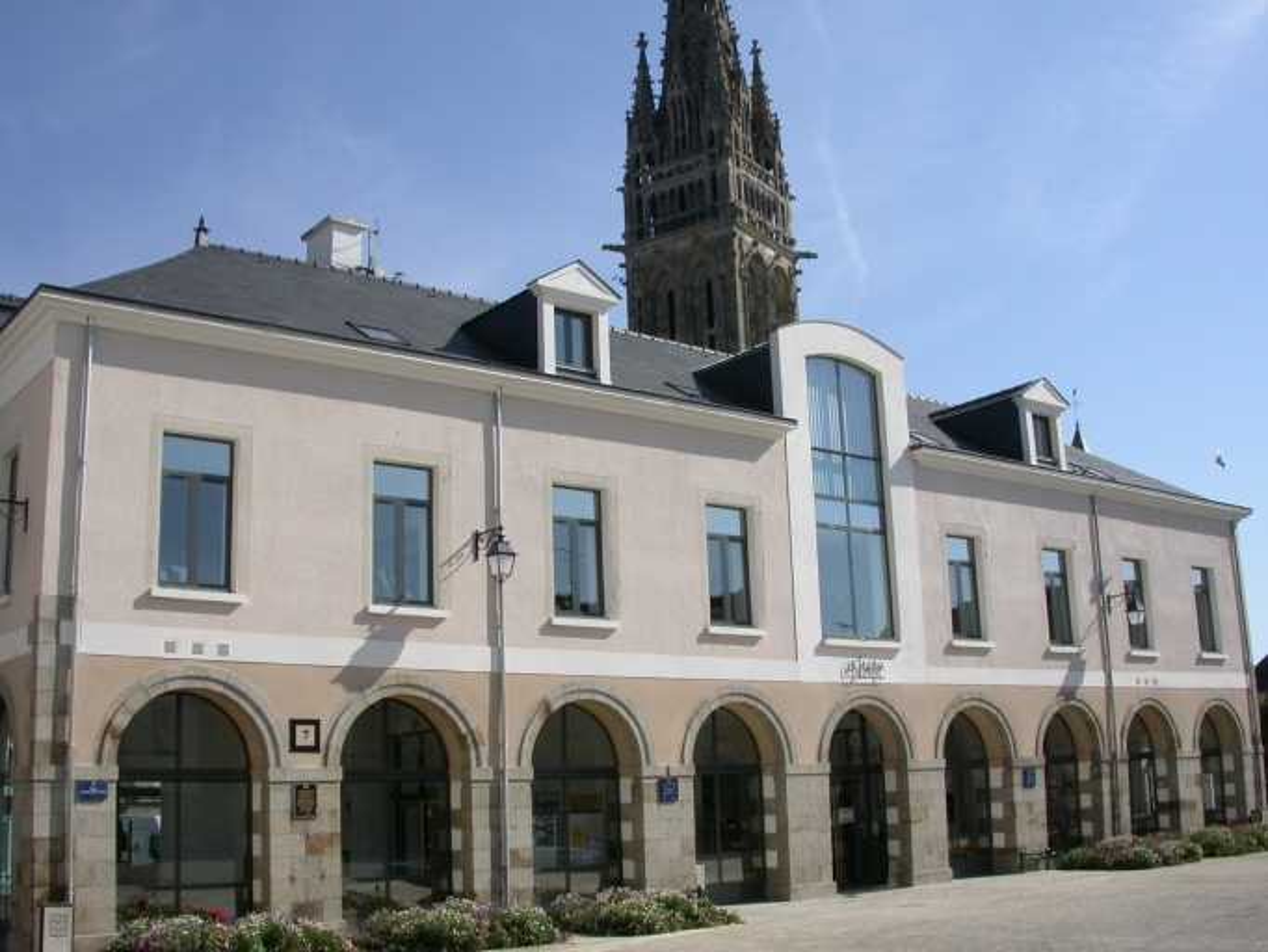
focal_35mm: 38
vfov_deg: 37.7
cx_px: 634
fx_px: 1392
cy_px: 476
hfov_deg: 49.0
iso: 100
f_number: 7.5
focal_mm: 7.85
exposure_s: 1/524
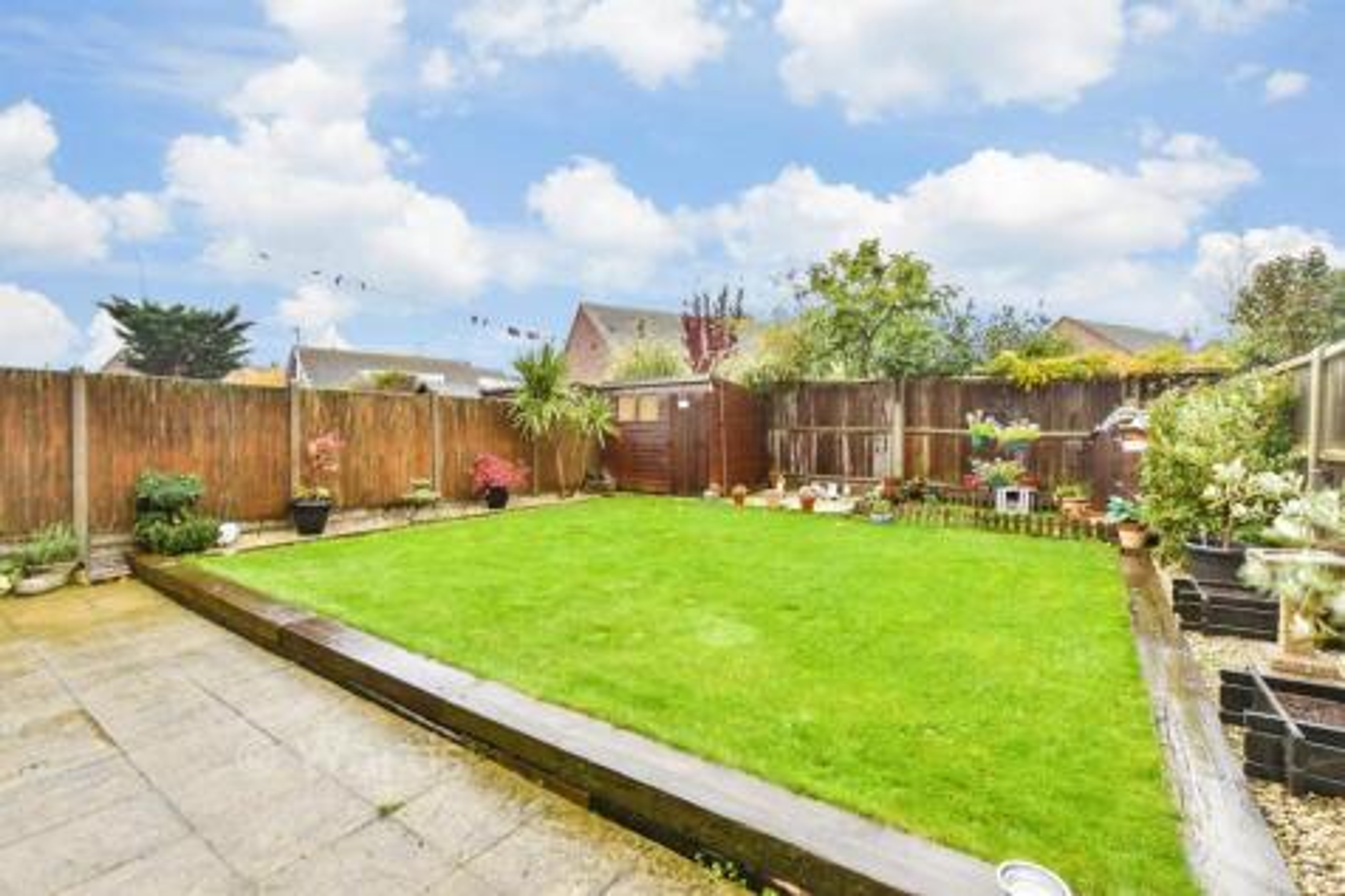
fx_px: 560
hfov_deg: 100.4
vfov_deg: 77.3
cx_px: 672
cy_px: 448
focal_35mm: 15
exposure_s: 1/8
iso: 160
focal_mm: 10
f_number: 6.3
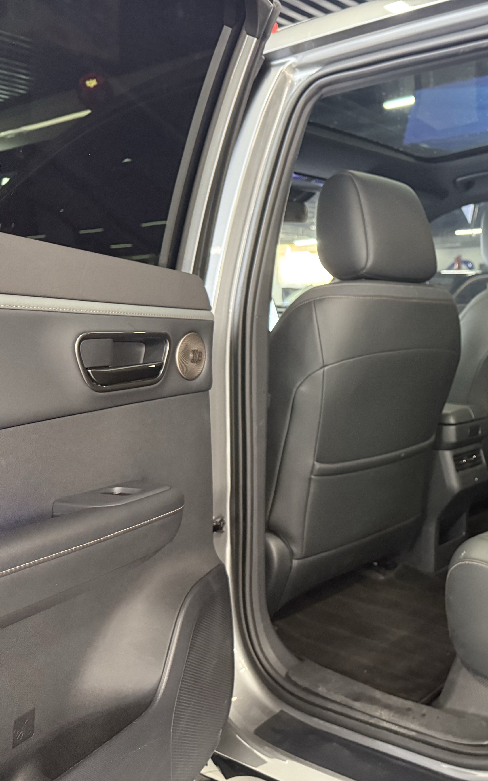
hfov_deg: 34.3
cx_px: 477
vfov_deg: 56.7
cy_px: 391
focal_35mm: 34
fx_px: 724
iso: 1000
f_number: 1.78
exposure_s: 1/25
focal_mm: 6.76
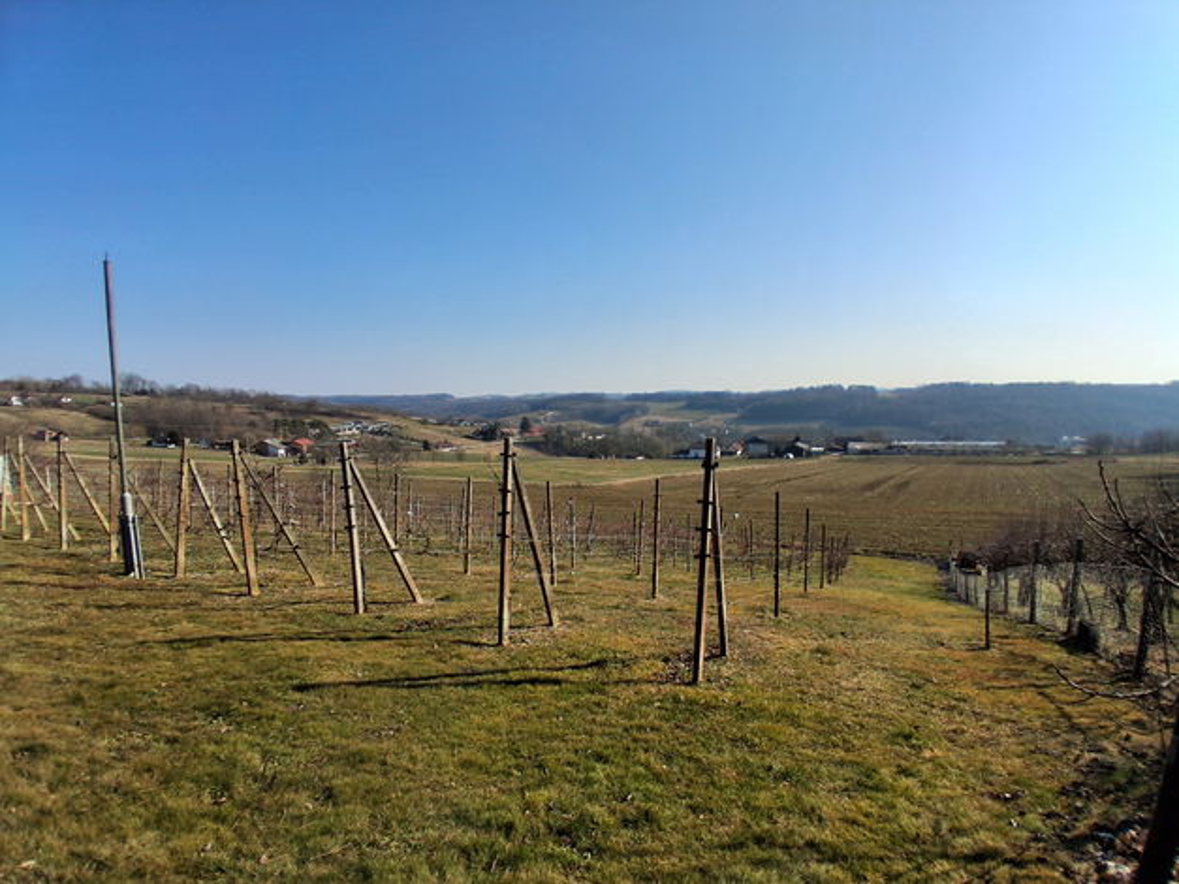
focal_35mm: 17
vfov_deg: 74.7
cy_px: 442
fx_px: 579
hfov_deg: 91.0
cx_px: 590
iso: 50
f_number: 2.2
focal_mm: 1.4
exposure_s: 1/2342
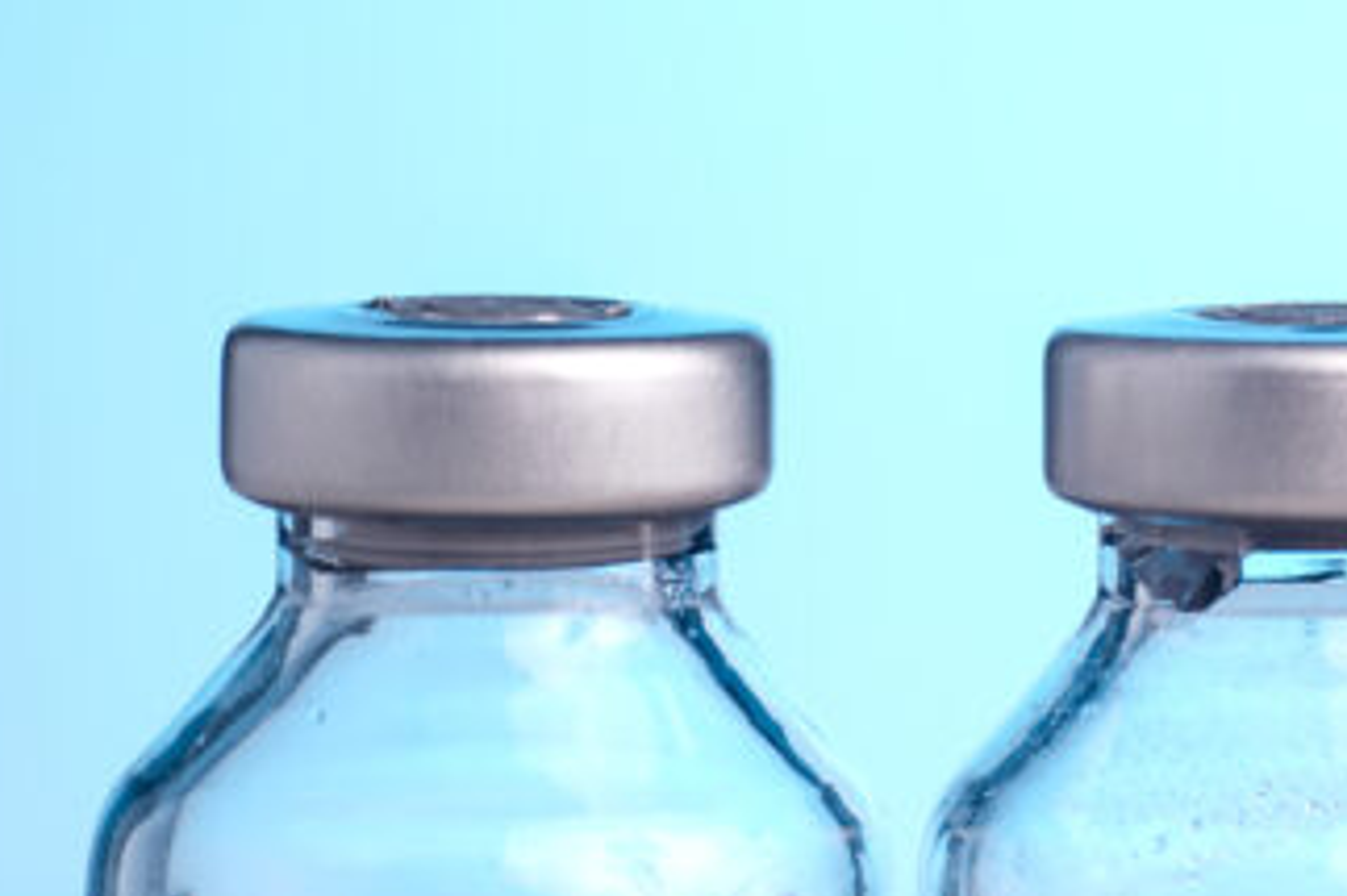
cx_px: 1339
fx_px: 8003
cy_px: -8
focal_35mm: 214
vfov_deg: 6.4
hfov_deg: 9.6
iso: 50
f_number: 10
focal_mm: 90
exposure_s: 1/200
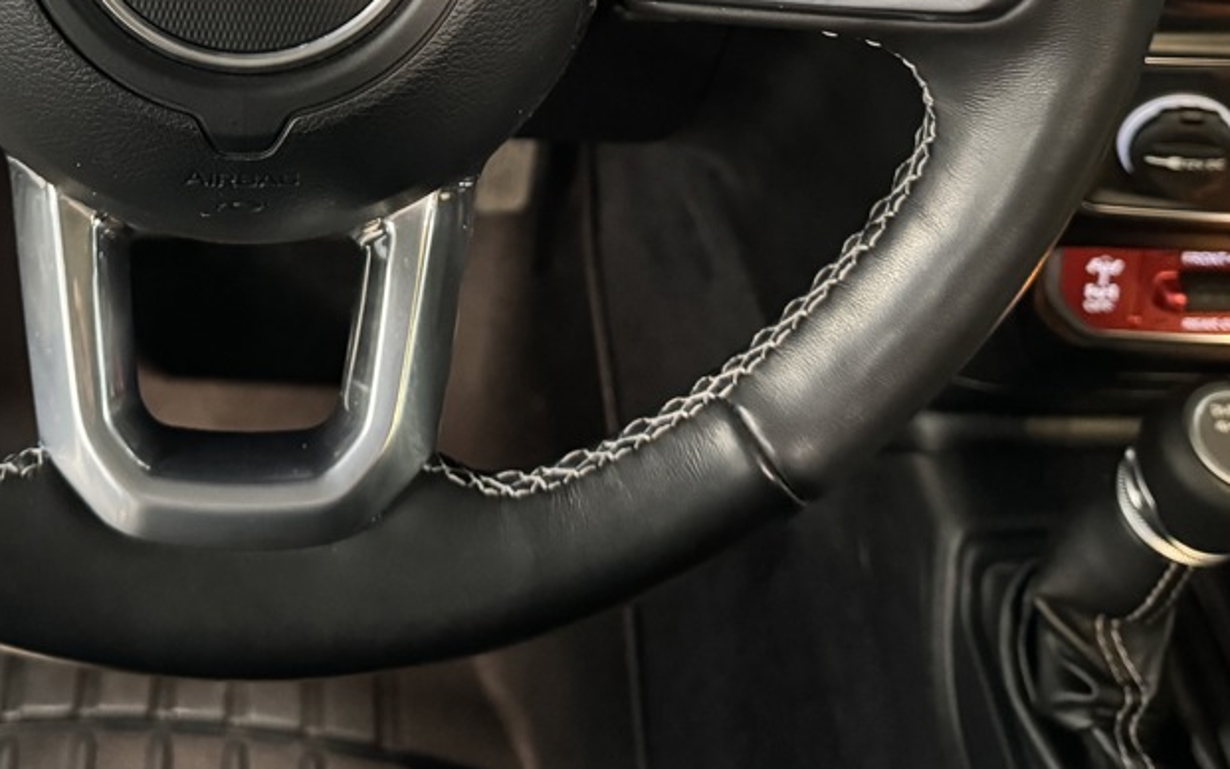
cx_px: 273
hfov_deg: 33.7
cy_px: -224
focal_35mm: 59
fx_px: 1978
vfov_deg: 20.2
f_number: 1.78
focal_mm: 6.86
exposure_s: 1/37
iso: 1000
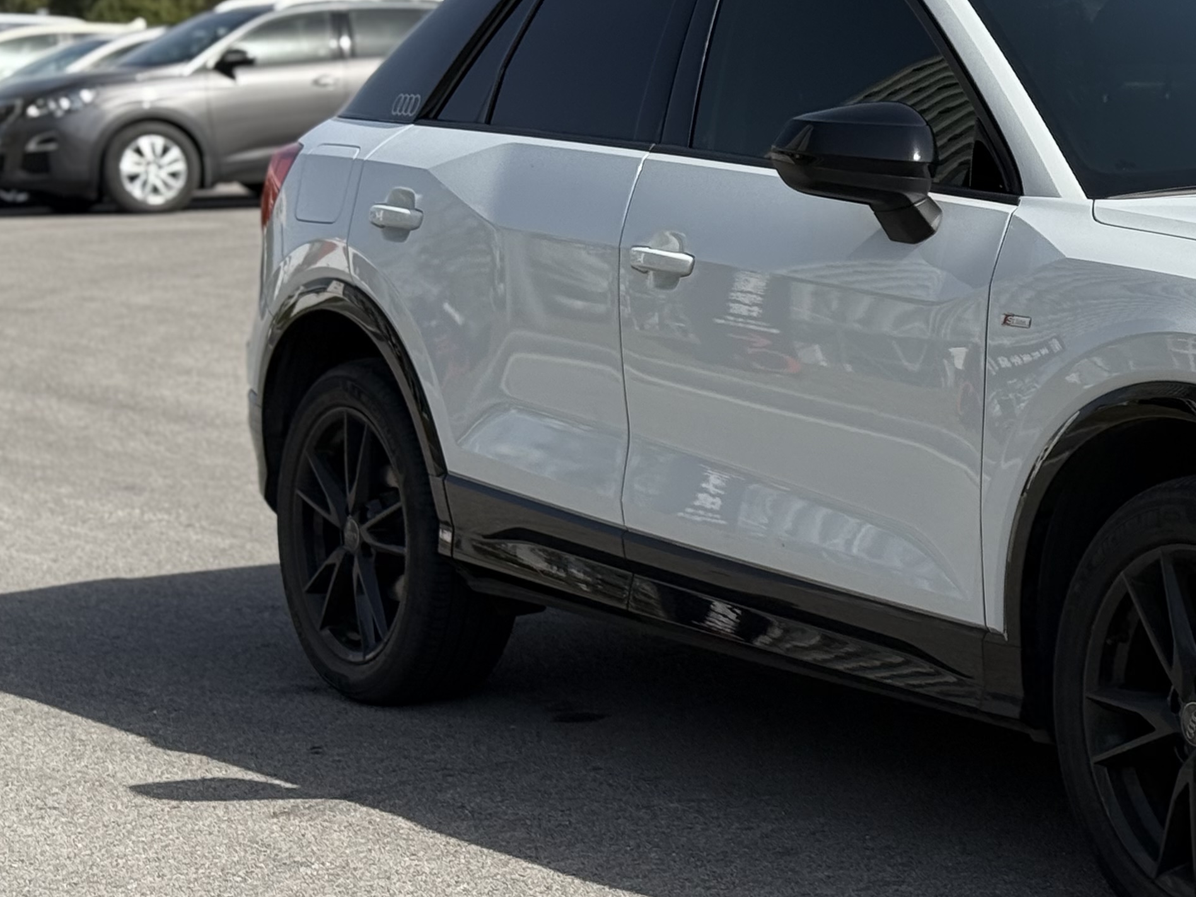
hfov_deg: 18.7
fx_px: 3524
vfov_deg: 14.5
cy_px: 317
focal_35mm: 102
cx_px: 1216
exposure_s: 1/5587
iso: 80
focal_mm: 6.76
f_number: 1.78
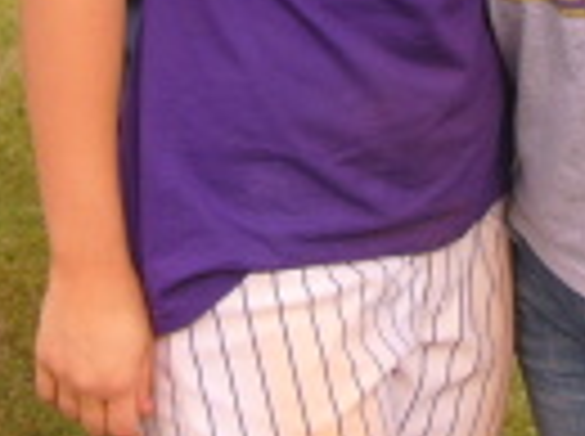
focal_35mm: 125
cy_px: -214
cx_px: 490
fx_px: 2109
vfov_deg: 11.4
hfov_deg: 15.7
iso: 50
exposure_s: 1/400
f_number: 2.8
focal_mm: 6
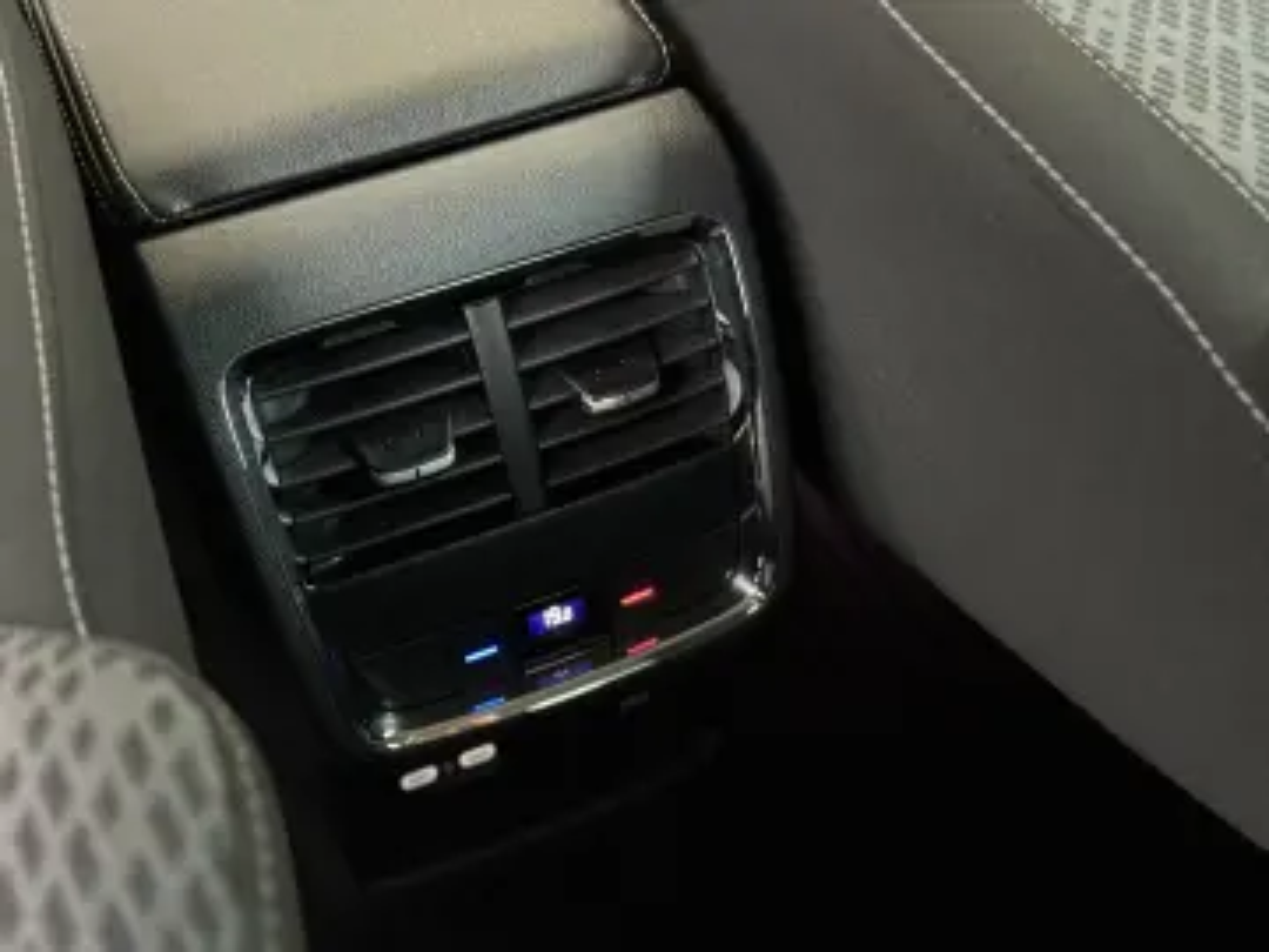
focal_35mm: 48
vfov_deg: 30.3
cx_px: 634
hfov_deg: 39.7
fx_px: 1760
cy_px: 476
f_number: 1.78
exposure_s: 1/18
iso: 800
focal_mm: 6.76
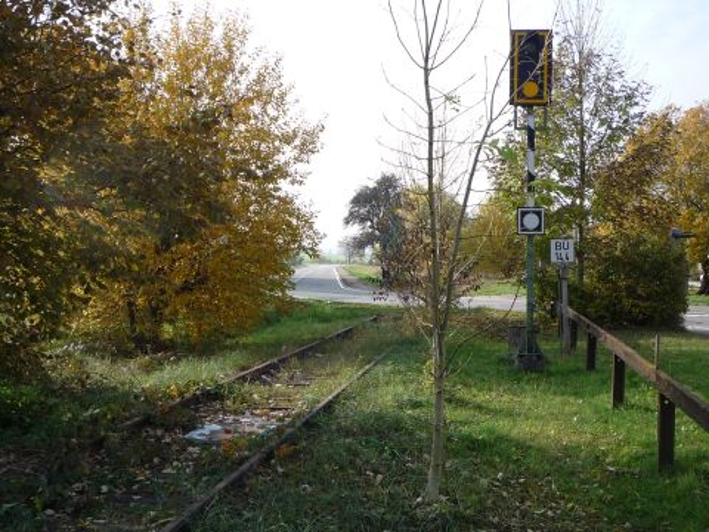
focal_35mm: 44
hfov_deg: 42.9
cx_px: 354
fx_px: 901
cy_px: 266
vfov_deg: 32.9
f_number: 4
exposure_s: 1/320
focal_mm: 5.2
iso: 100
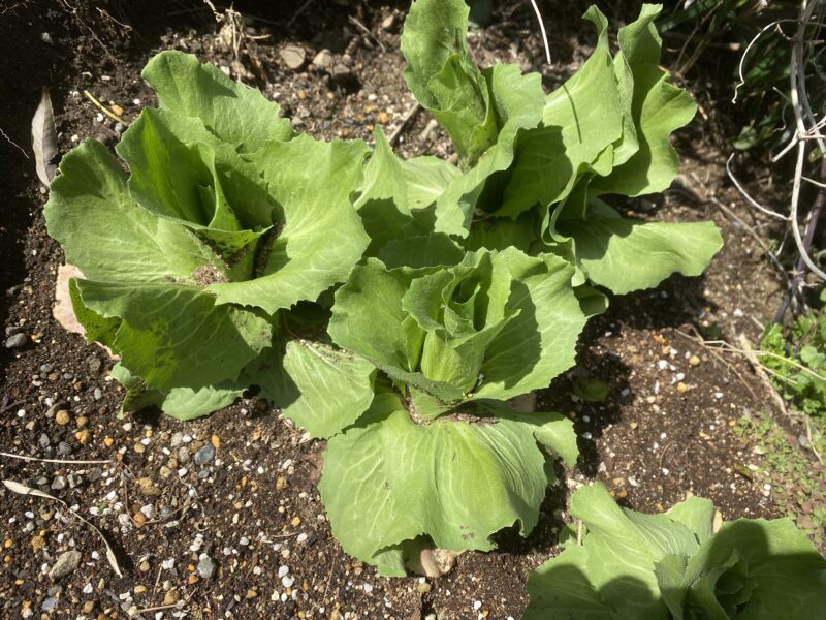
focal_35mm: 26
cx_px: 413
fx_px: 620
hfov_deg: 67.3
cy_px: 310
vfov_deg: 53.1
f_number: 1.8
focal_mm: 4.25
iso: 32
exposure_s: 1/1838
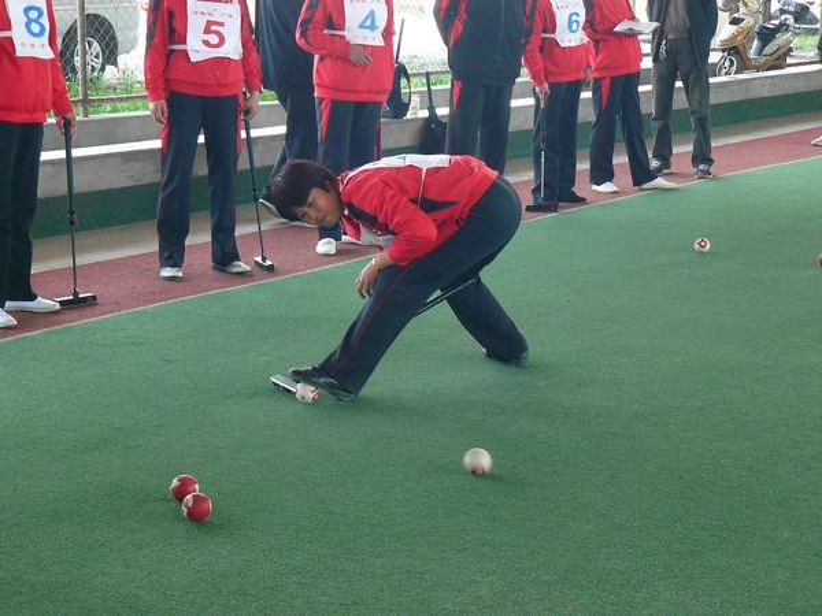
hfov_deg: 26.3
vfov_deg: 19.9
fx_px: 1757
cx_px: 411
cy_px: 308
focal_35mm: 74
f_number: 3.2
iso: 200
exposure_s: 1/80
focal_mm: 12.4
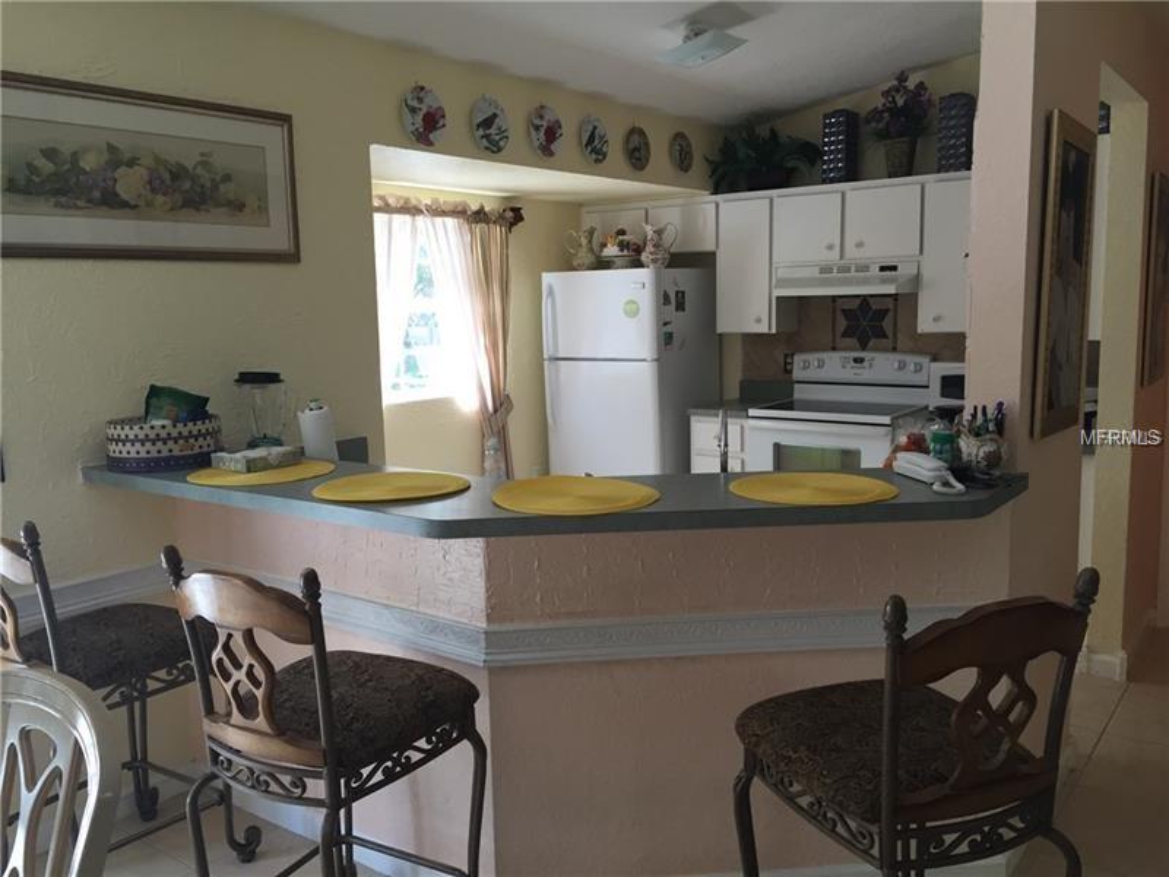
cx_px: 584
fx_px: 979
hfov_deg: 61.7
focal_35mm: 29
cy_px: 438
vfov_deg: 48.2
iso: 32
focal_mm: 4.15
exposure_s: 1/30
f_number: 2.2
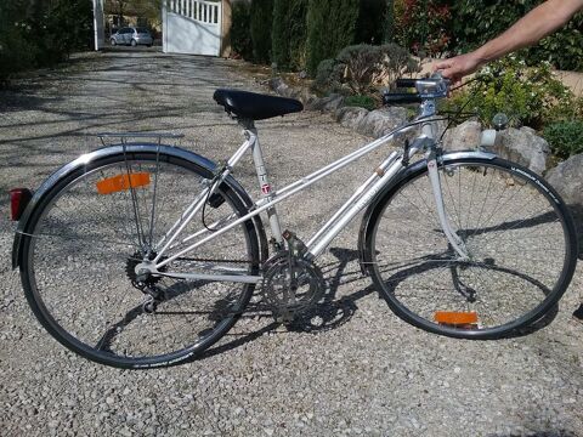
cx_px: 292
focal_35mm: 31
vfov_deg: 45.4
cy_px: 218
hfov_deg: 58.4
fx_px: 522
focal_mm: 3.3
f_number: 2.2
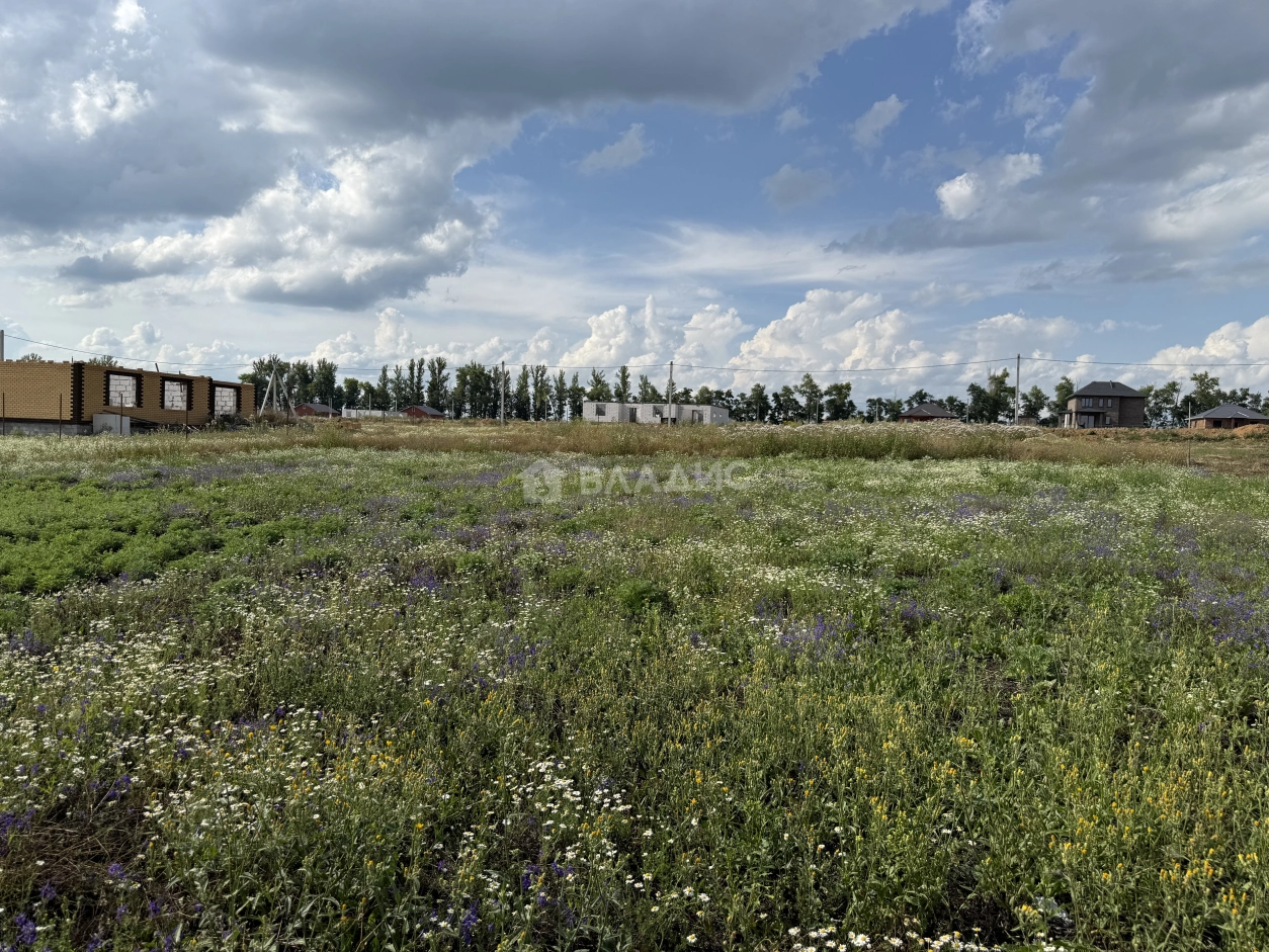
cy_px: 476
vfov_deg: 56.8
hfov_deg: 71.6
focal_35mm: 24
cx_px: 634
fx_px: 880
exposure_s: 1/6711
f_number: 1.78
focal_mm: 6.76
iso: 80
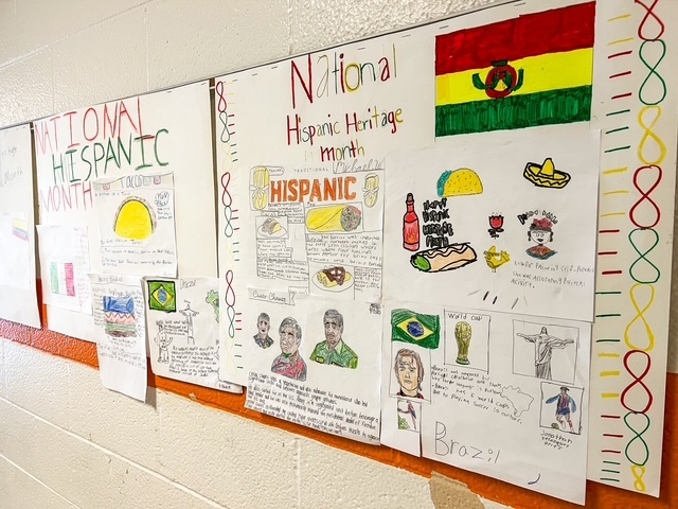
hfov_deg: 67.3
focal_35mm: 26
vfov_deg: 53.1
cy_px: 254
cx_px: 339
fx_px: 509
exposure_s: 1/60
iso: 125
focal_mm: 5.7
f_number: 1.5
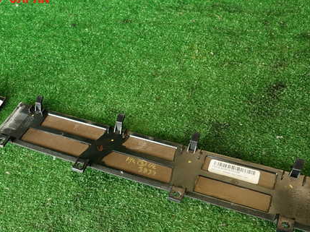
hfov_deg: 52.5
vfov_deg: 40.2
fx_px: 313
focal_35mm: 35
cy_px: 152
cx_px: 134
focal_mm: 4.5
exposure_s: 1/60
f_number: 2
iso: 125
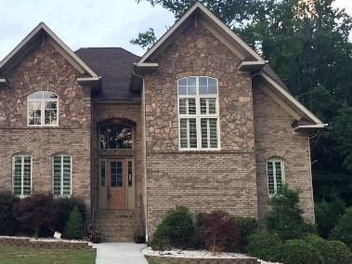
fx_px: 498
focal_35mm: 49
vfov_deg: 29.7
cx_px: 83
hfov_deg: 37.8
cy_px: 139
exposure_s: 1/120
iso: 32
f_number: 2.2
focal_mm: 4.15
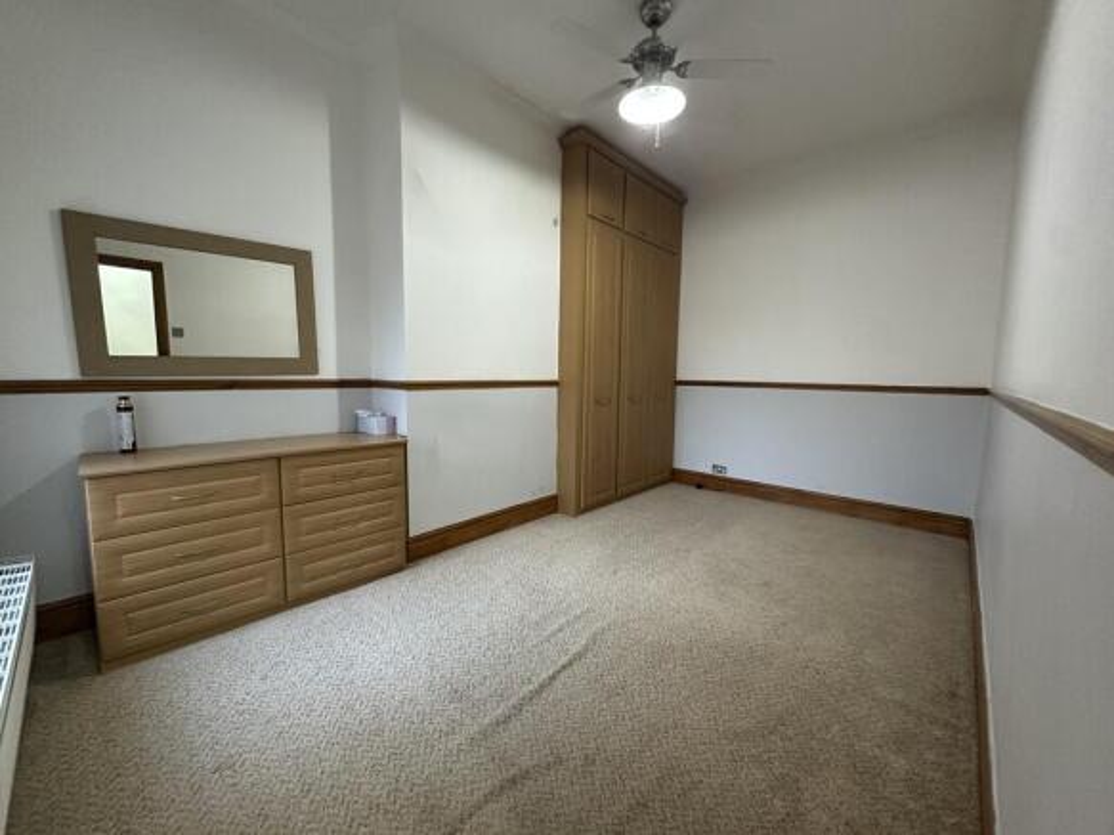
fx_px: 450
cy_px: 418
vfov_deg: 85.7
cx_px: 557
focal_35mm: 14
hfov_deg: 102.1
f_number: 2.2
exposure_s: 1/50
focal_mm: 2.22
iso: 400
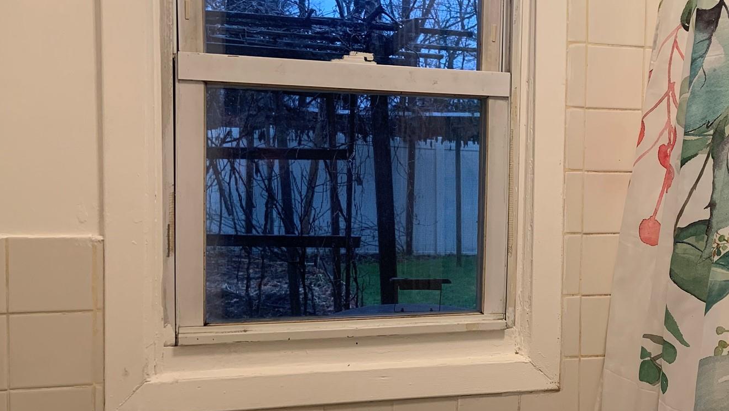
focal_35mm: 44
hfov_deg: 45.3
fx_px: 851
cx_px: 517
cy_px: 221
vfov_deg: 27.1
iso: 80
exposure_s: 1/60
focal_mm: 4.25
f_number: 1.8
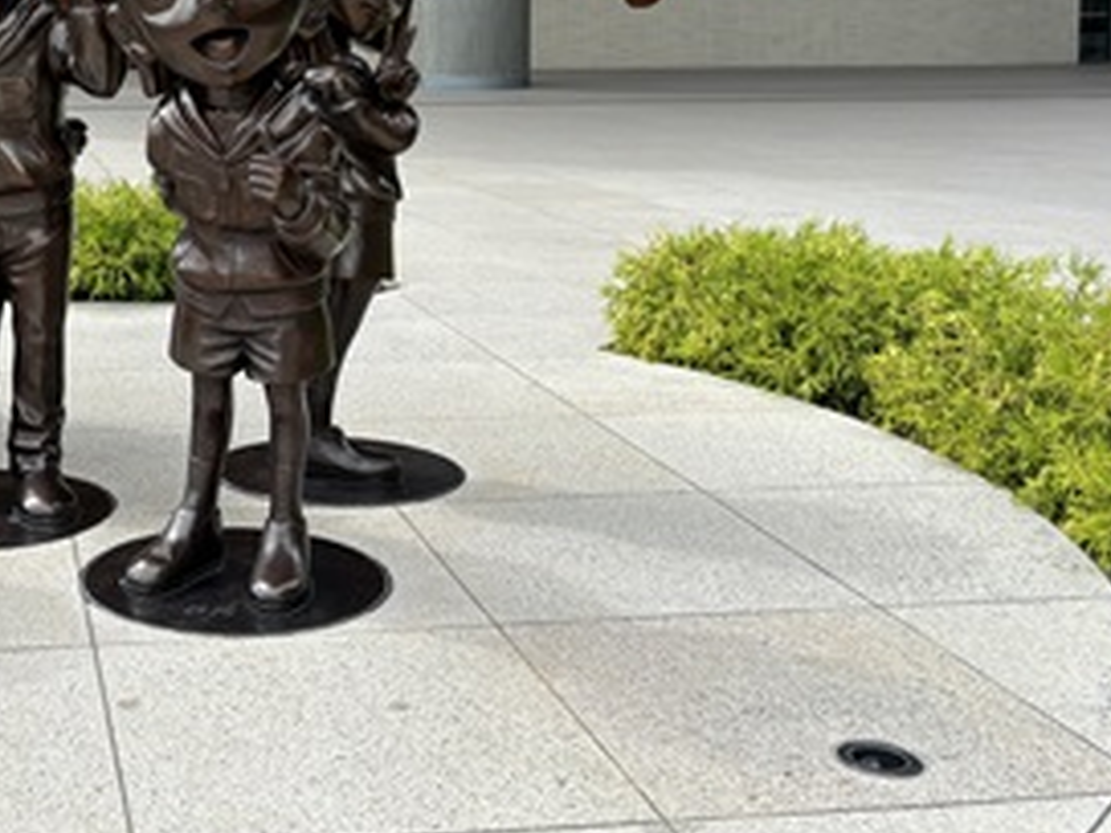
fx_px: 1637
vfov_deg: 27.7
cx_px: 161
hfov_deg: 35.8
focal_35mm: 51
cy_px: 110
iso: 50
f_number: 1.6
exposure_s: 1/1164
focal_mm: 5.96
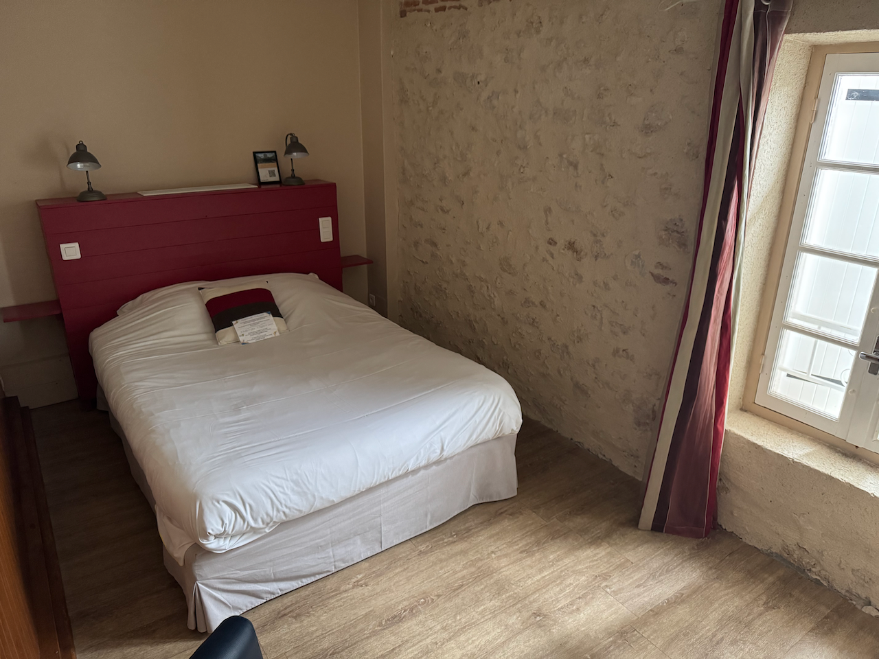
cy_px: 330
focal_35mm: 24
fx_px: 609
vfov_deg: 56.8
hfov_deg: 71.6
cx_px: 440
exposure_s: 1/51
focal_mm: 6.76
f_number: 1.78
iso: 800
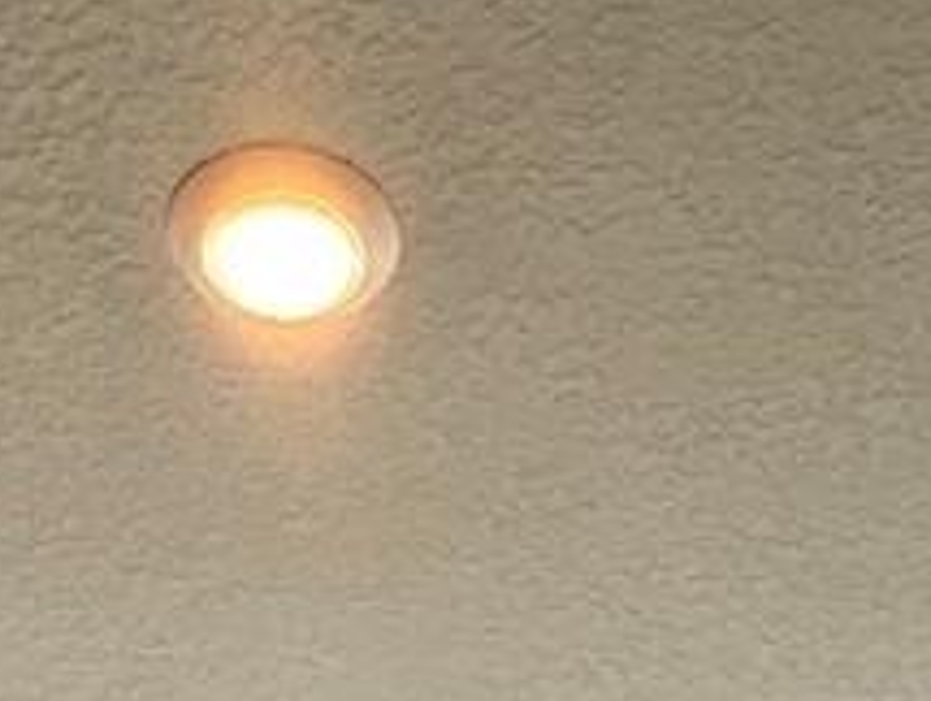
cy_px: 2445
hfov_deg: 18.9
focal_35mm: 104
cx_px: 450
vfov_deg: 9.2
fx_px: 2802
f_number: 2.2
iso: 125
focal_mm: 2.22
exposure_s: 1/120
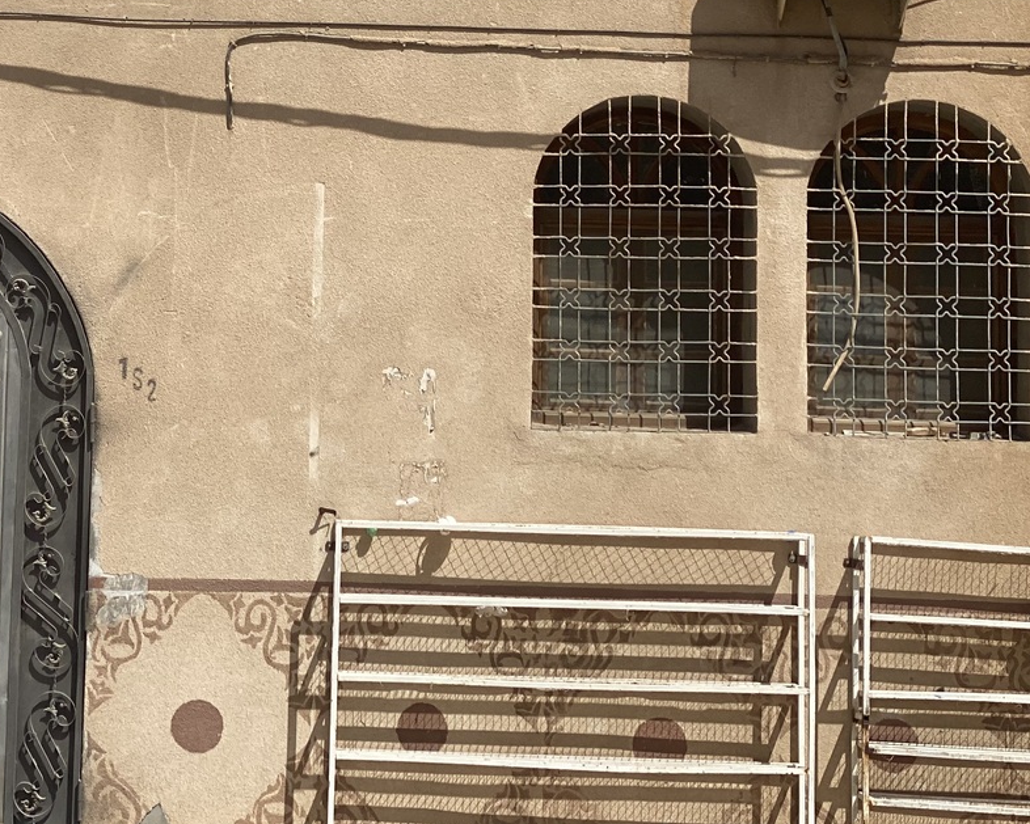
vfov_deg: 16.4
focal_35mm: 93
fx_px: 2835
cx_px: 256
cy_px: 187
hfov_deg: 20.4
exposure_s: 1/3425
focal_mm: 6
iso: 25
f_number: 2
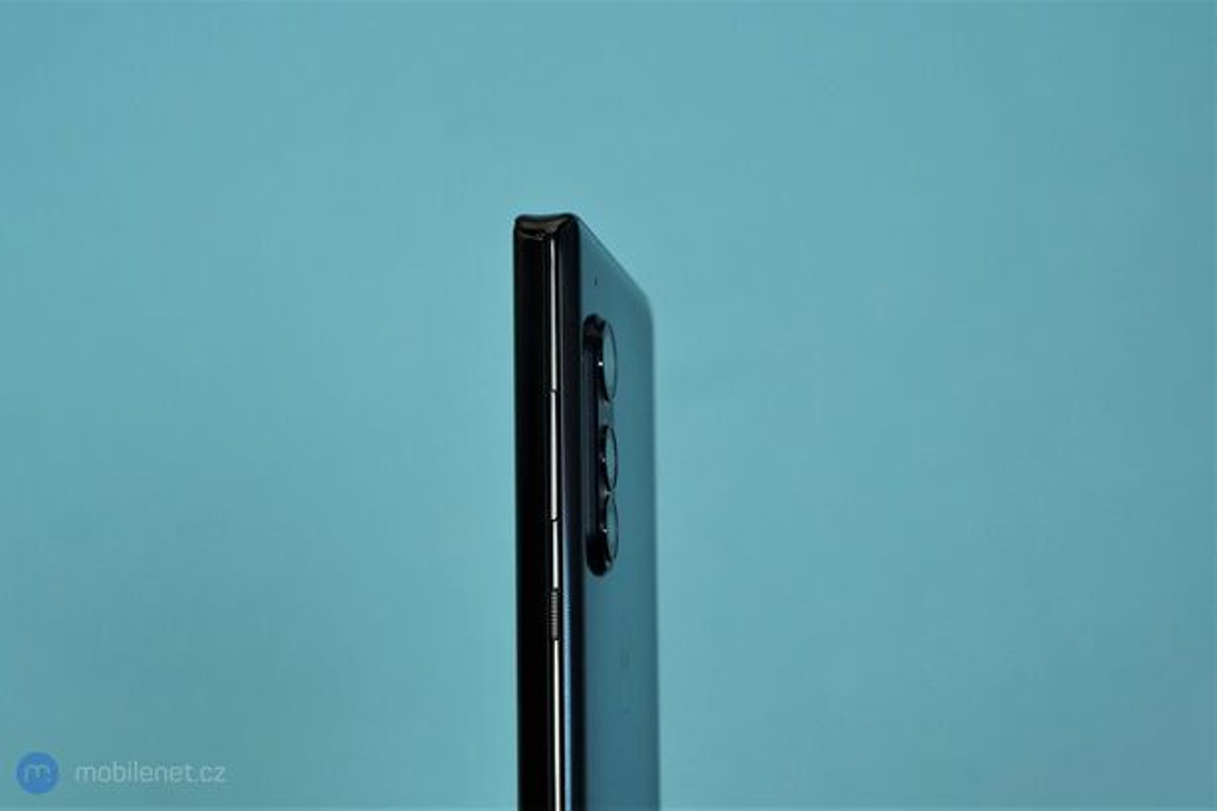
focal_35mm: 57
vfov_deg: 23.8
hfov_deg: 35.1
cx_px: 608
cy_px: 406
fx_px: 1926
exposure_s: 1/160
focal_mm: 57
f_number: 7.1
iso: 1600
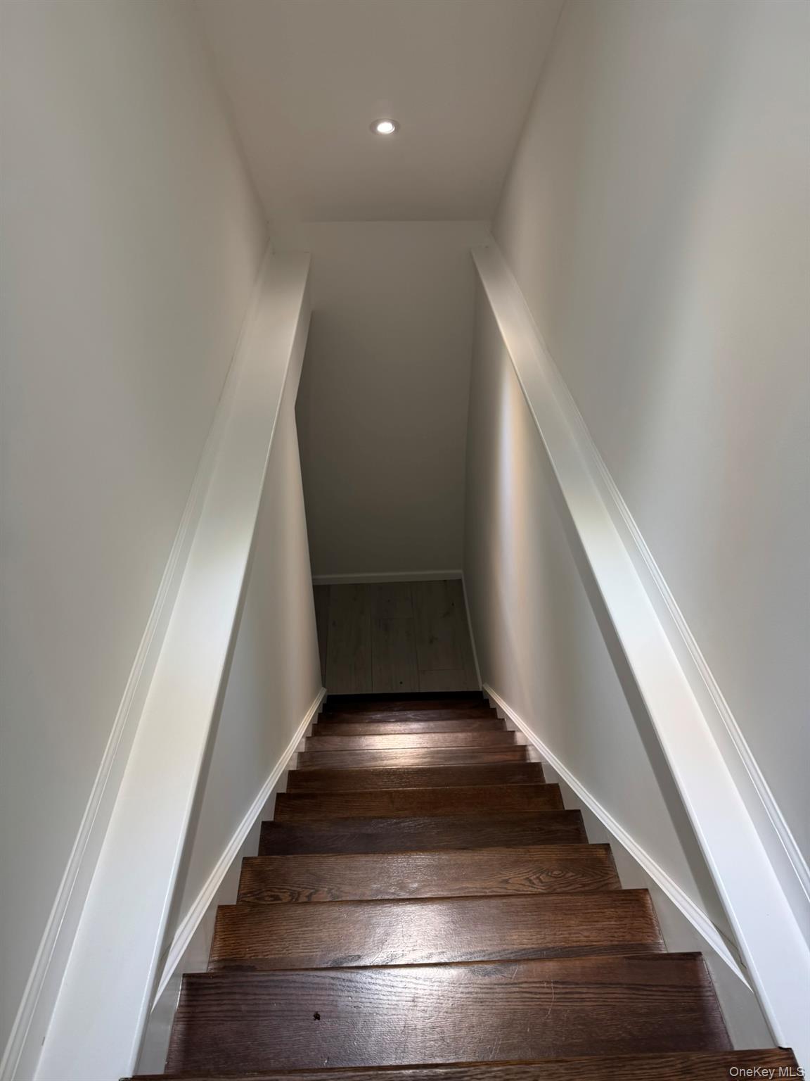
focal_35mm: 24
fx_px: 749
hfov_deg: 56.8
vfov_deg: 71.6
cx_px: 405
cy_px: 540
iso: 80
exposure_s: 1/120
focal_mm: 6.76
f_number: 1.78
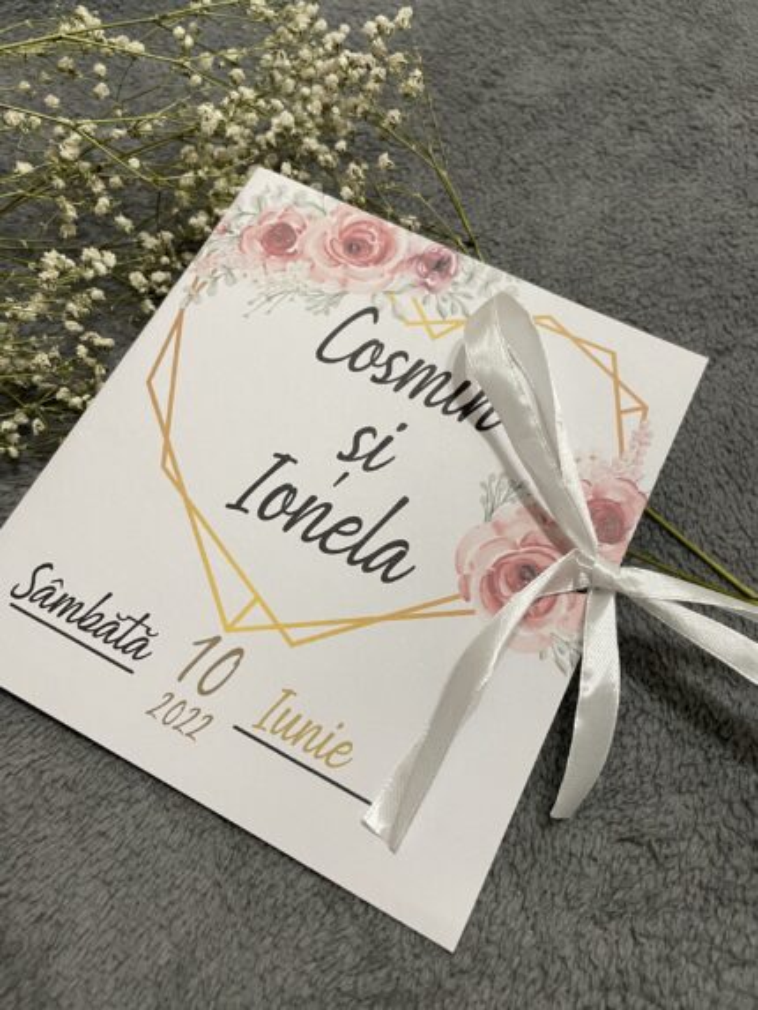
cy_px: 505
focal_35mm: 26
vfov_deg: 67.3
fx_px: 759
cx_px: 379
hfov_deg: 53.1
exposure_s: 1/50
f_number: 1.6
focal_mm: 4.2
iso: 100
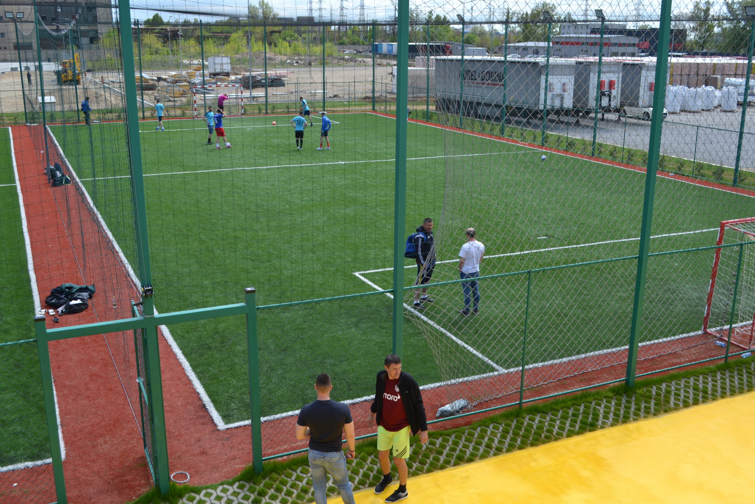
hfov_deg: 53.1
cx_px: 378
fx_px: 755
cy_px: 252
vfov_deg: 36.9
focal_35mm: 36
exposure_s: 1/160
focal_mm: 24
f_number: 6.3
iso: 100
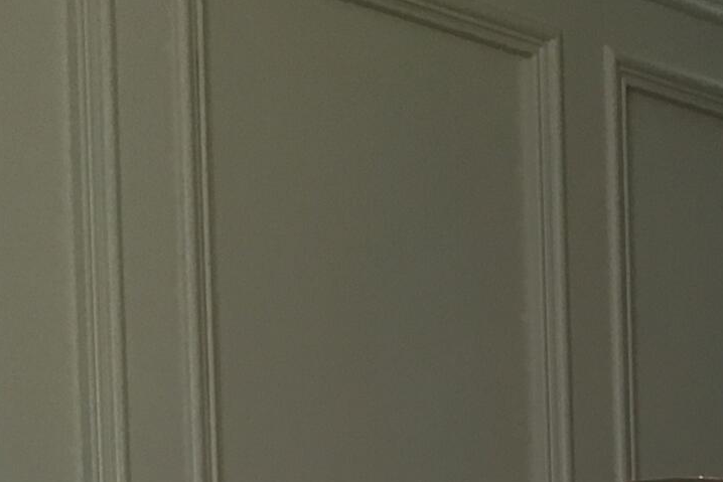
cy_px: 1016
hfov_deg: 15.0
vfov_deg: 10.0
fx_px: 2531
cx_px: 1104
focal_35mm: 126
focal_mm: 4.15
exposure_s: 1/30
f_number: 2.2
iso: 80
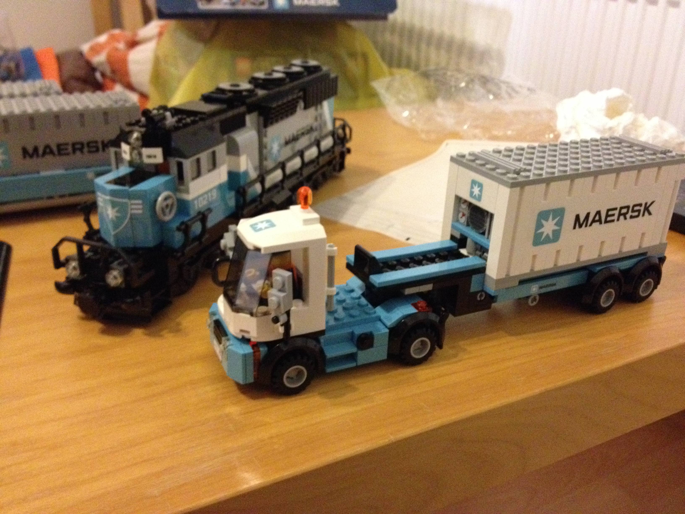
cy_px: 257
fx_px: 693
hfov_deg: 52.6
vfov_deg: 40.7
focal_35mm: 35
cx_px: 342
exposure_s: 1/15
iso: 800
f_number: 2.4
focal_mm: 4.28
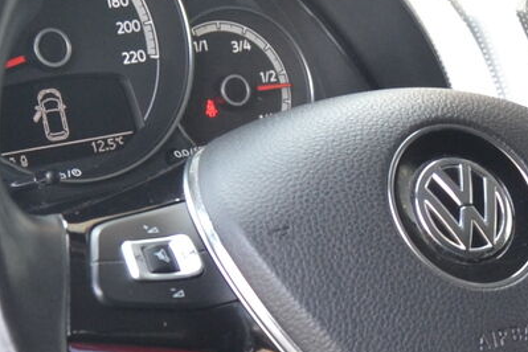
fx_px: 1907
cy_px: 361
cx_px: 506
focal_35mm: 130
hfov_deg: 15.5
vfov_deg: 10.5
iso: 400
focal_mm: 18
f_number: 4.5
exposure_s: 1/80
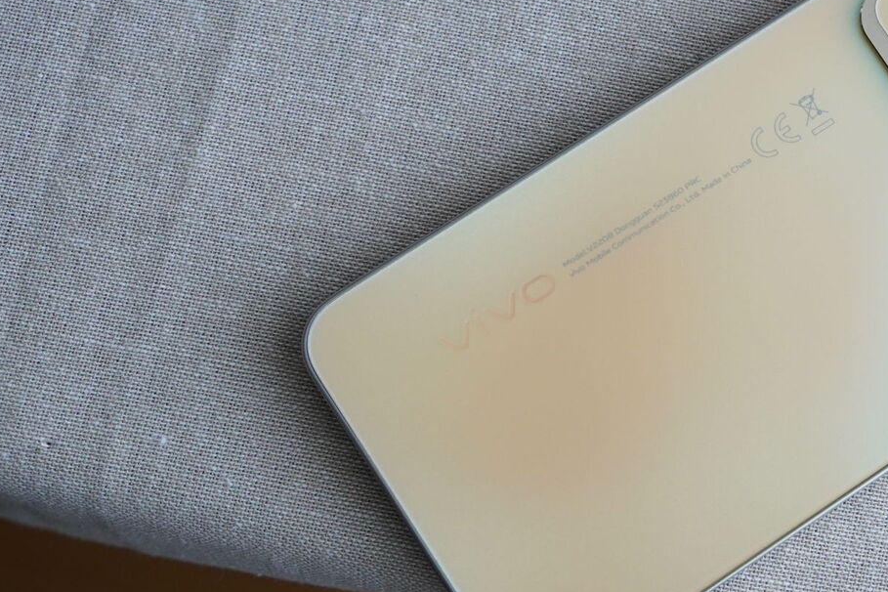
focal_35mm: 76
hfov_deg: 25.6
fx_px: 1875
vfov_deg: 17.9
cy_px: 220
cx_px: 844
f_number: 4.5
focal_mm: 36
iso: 1600
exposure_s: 1/125
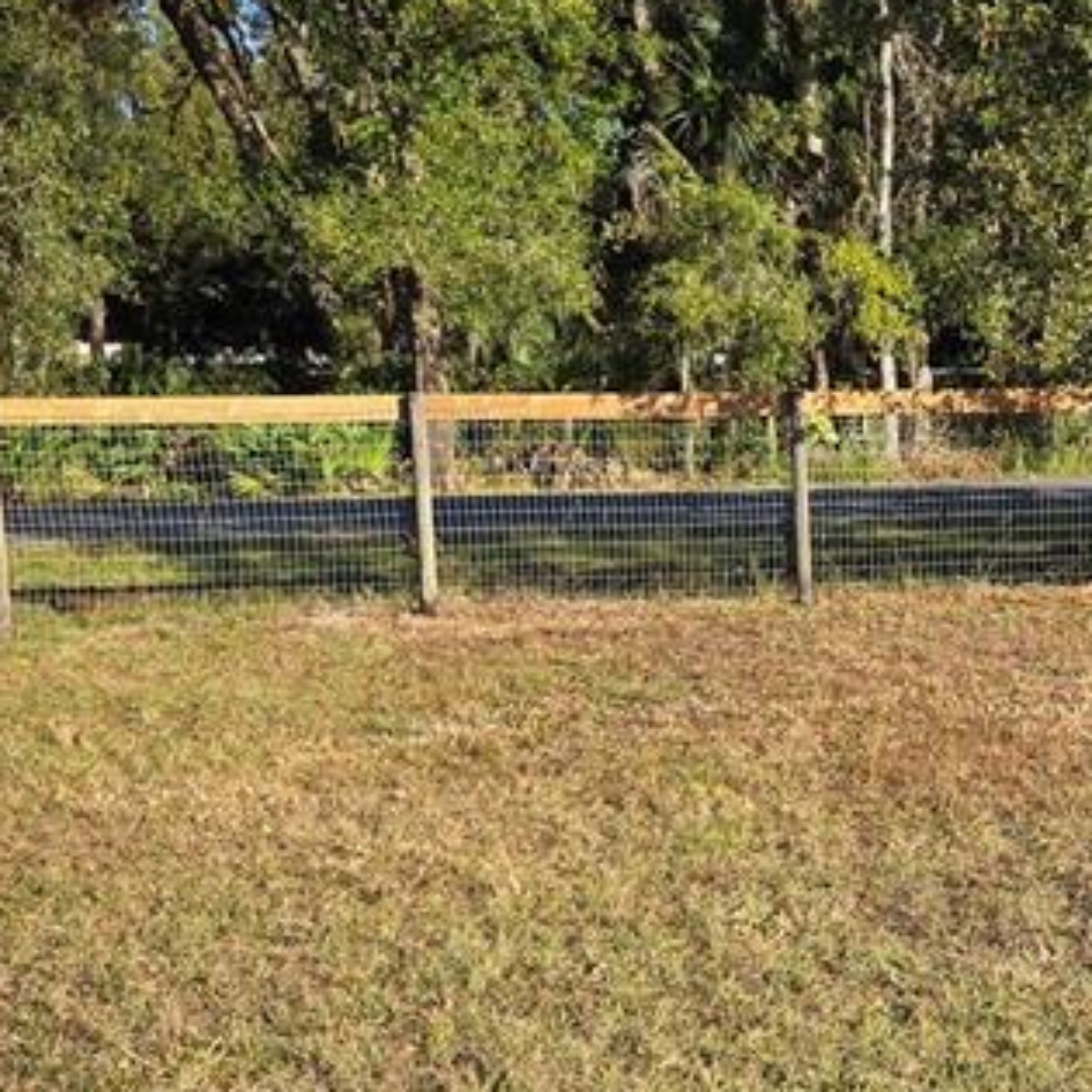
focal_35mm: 66
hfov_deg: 25.1
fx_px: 2356
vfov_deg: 25.9
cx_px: 1037
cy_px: 783
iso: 80
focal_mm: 5.4
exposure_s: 1/2503
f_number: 1.8
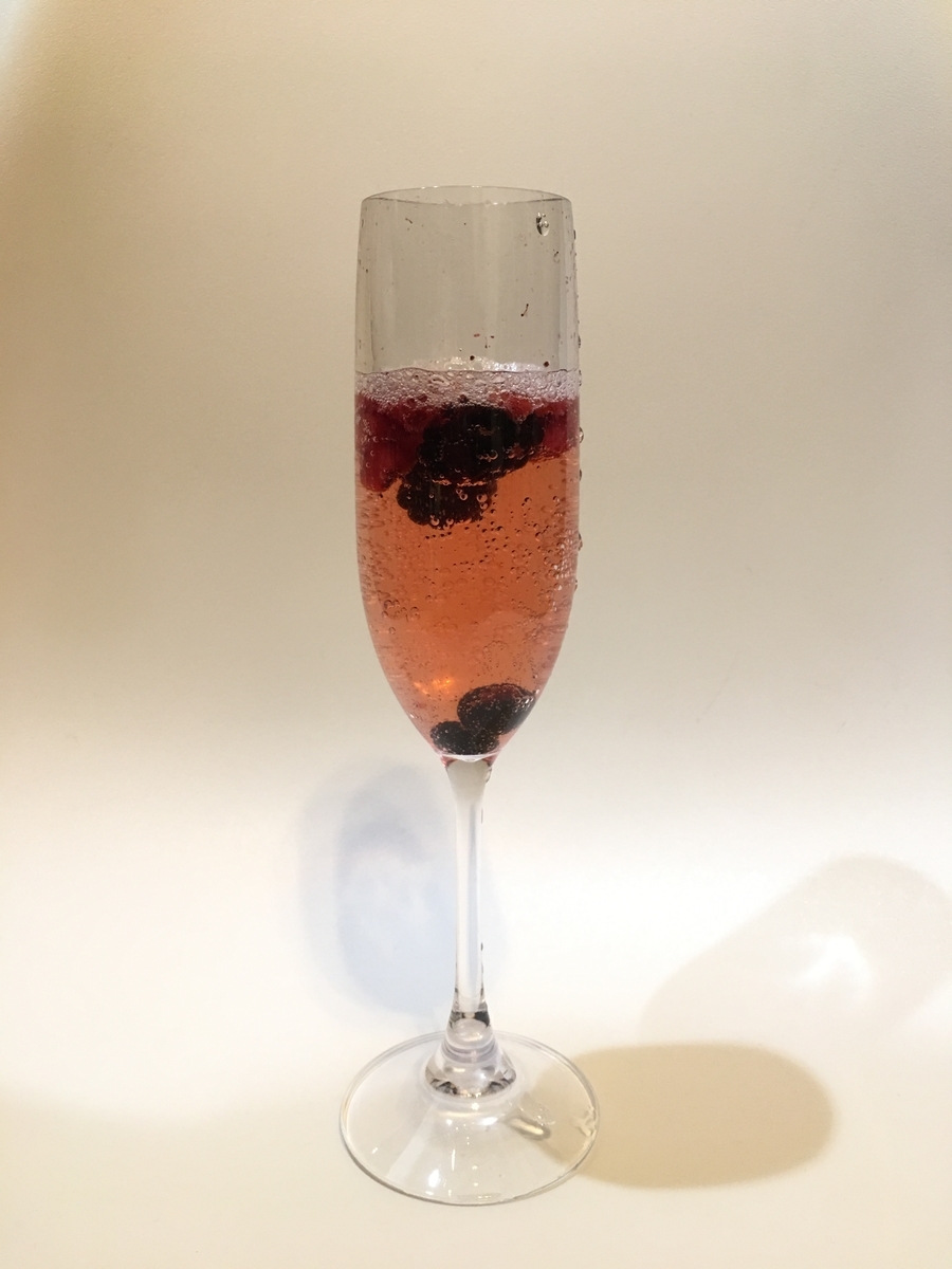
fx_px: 1063
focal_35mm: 29
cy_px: 634
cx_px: 476
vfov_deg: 61.7
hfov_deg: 48.2
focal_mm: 4.15
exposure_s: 1/15
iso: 64
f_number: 2.2
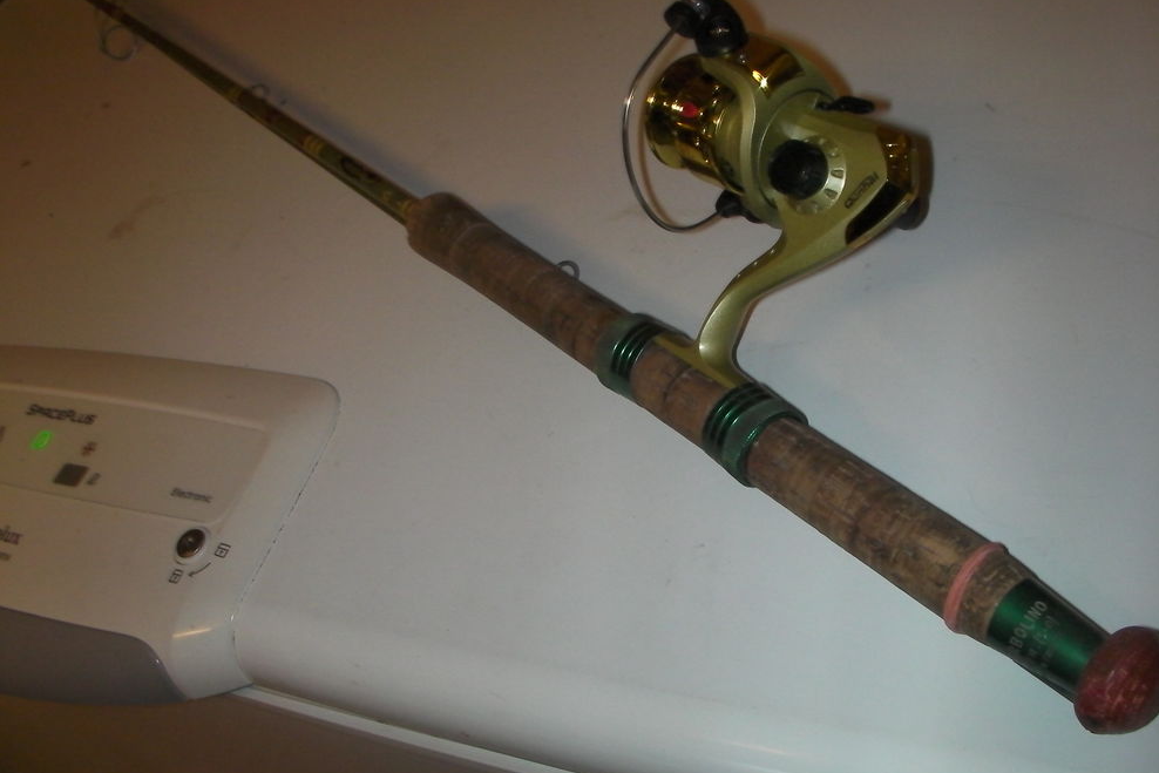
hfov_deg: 48.5
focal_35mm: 40
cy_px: 358
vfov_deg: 33.4
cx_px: 585
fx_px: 1288
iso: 200
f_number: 5.6
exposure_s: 1/30
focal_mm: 6.3
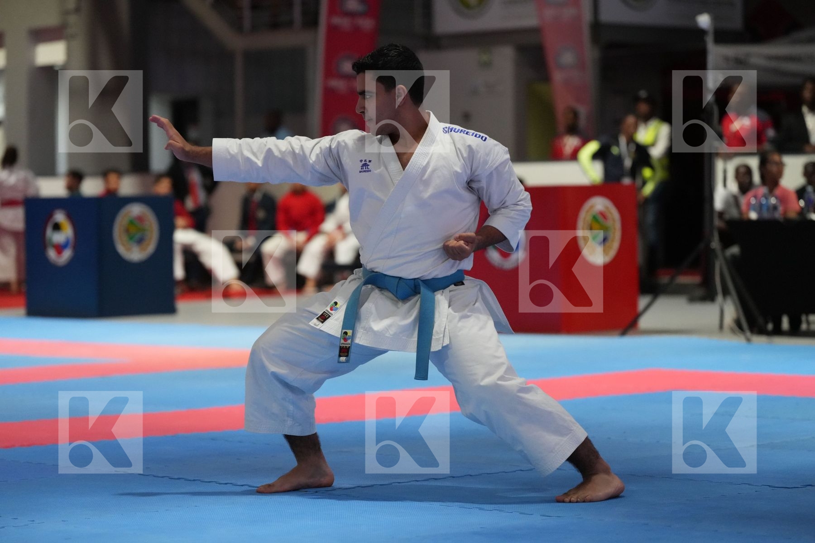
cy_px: 272
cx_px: 408
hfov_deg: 17.9
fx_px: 2581
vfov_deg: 12.0
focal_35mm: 114
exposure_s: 1/500
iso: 6400
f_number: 2.8
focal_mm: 114
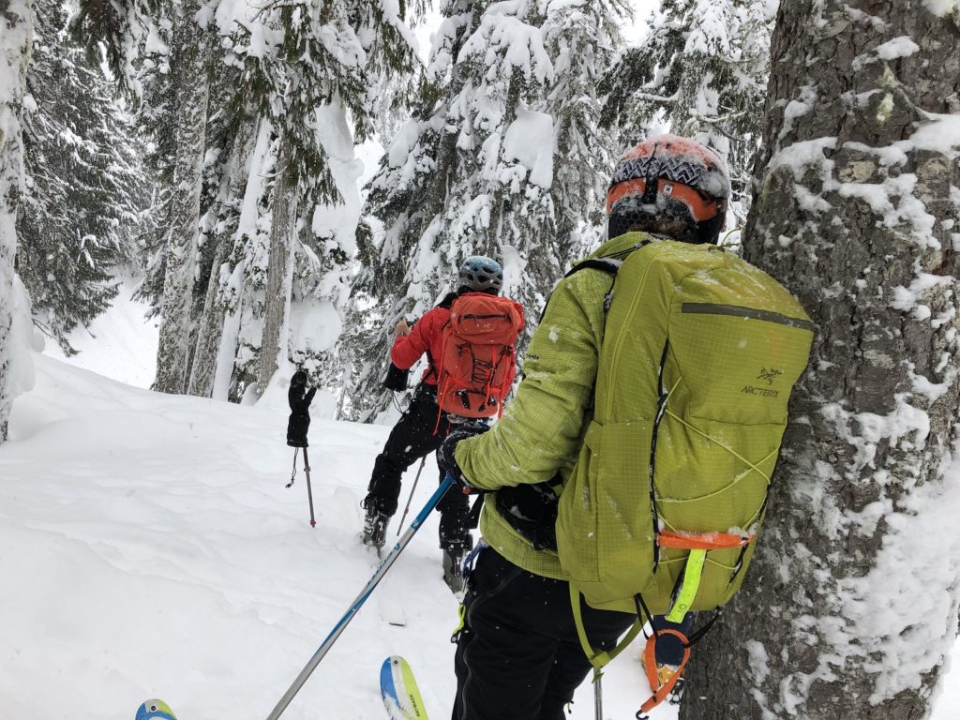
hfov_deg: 63.4
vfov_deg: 49.7
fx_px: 777
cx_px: 480
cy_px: 360
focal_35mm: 28
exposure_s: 1/470
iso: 20
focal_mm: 3.99
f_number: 1.8
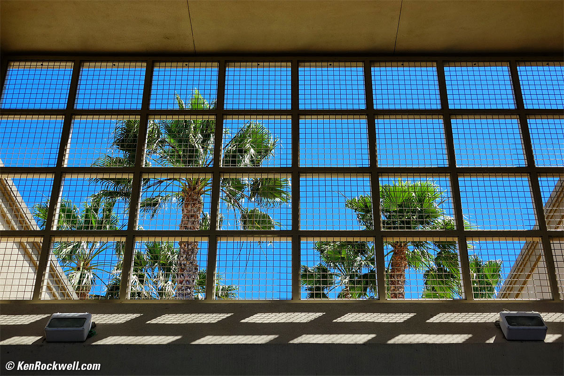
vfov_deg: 28.1
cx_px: 282
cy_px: 188
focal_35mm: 48
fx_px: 752
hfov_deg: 41.1
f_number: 4
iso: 100
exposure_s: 1/640
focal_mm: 17.55
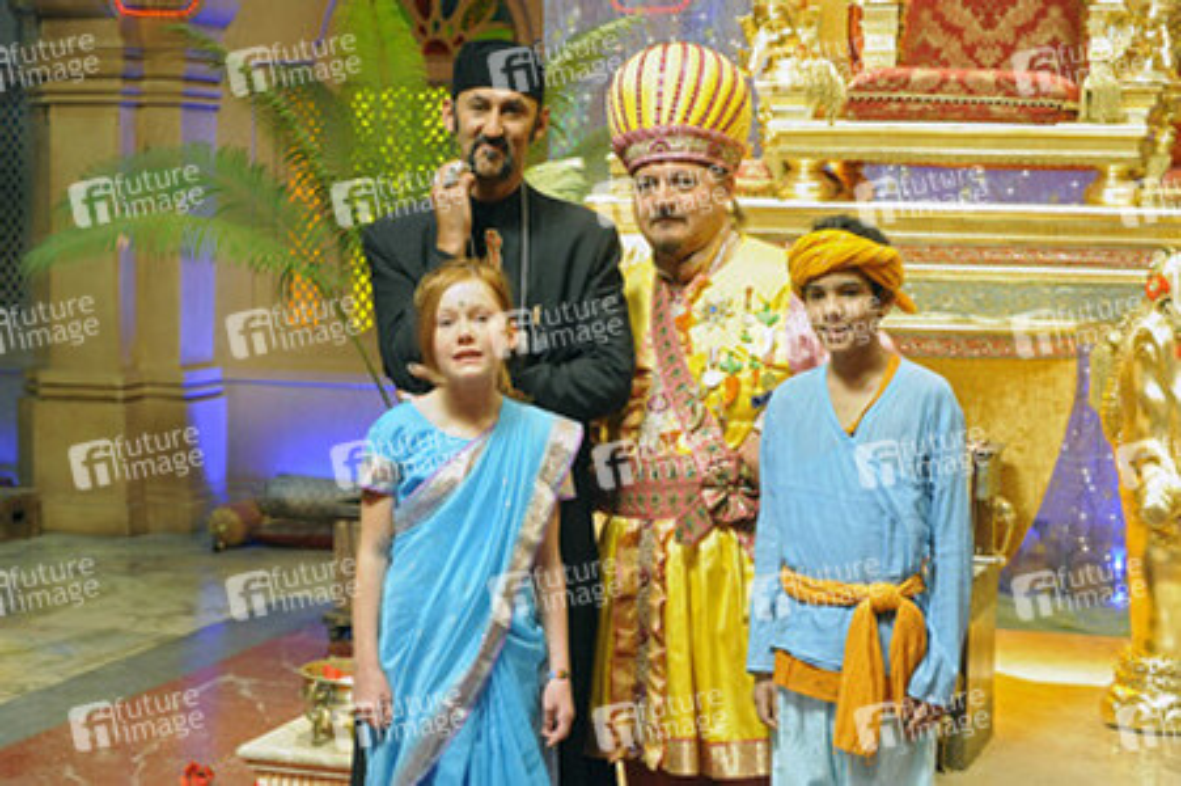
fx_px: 2295
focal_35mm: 70
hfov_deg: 28.9
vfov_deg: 19.4
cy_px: 393
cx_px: 590
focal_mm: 70
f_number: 6.3
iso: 4000
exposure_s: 1/125
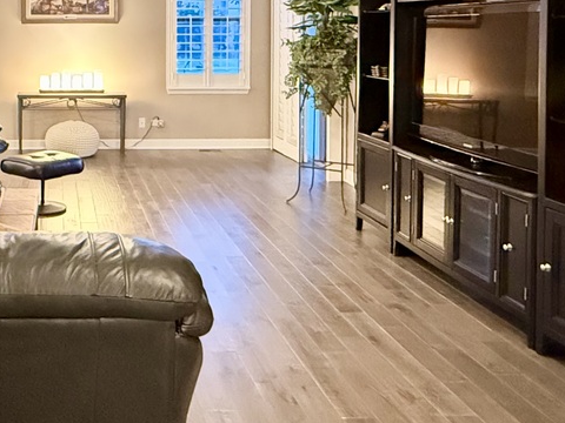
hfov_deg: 41.5
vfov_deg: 32.7
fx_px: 686
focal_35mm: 42
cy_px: 45
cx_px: 64
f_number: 2.2
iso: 1600
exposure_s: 1/30
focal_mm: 2.22
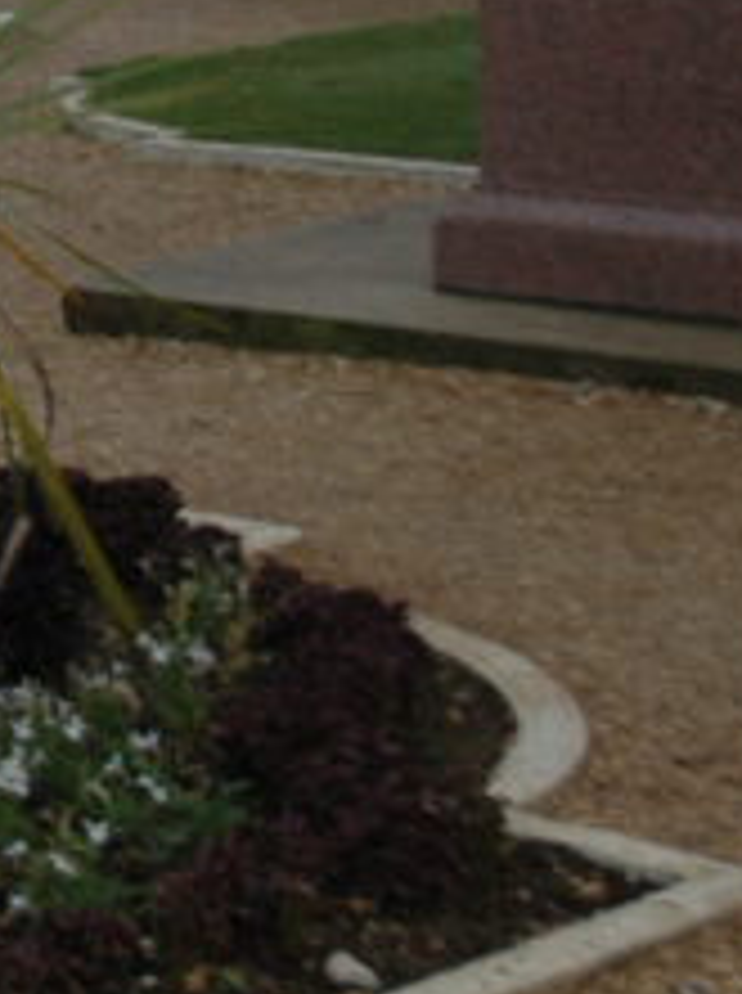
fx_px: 4793
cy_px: -187
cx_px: -1497
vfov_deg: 11.6
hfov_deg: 7.7
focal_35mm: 167
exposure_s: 1/1000
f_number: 4.5
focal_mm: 25
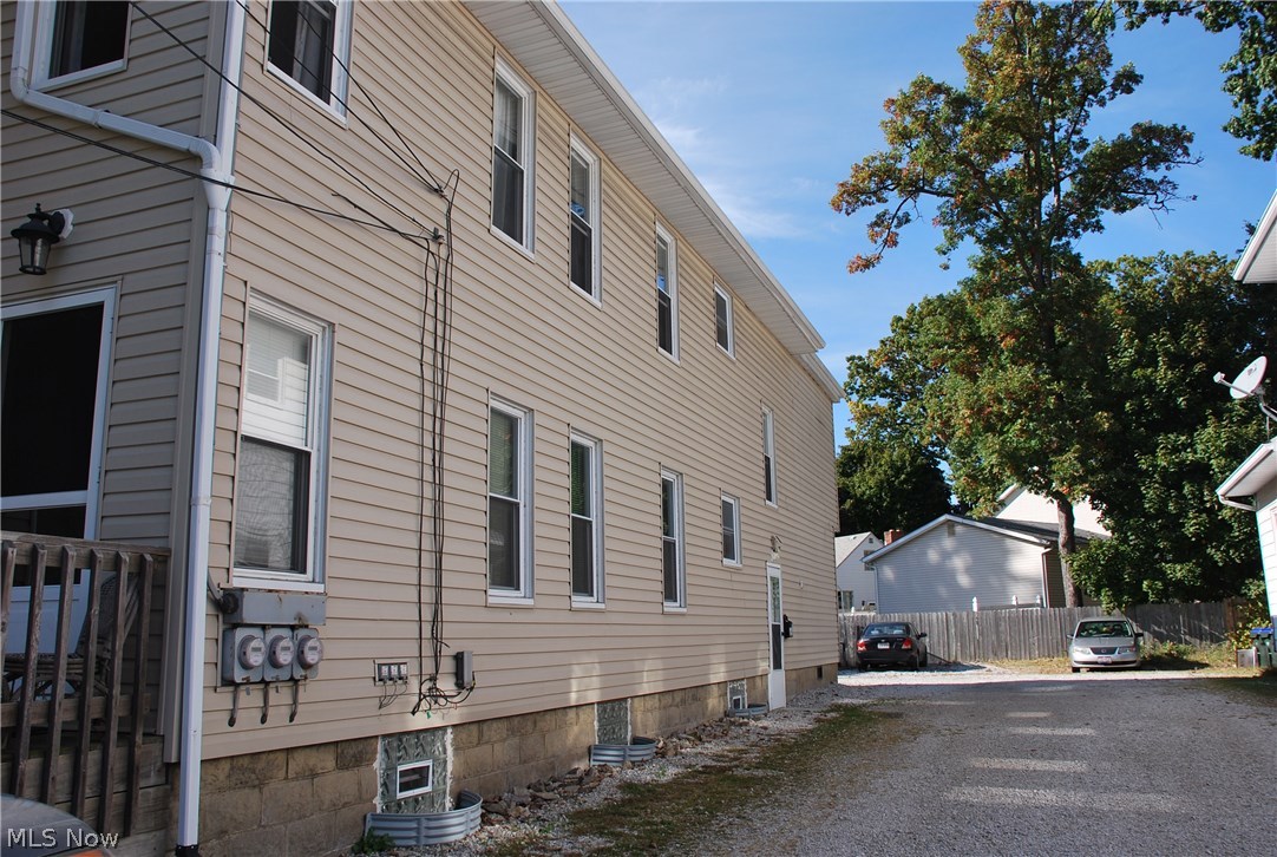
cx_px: 638
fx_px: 1066
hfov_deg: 61.8
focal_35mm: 30
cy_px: 428
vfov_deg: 43.8
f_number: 7.1
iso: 100
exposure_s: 1/200
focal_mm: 20
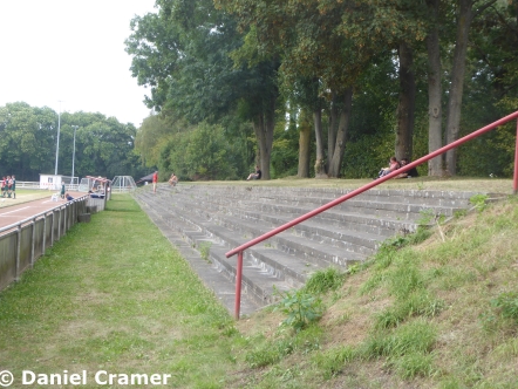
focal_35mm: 58
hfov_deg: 33.2
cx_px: 255
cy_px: 193
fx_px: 868
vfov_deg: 25.3
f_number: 4.2
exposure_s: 1/100
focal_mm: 10.3
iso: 80
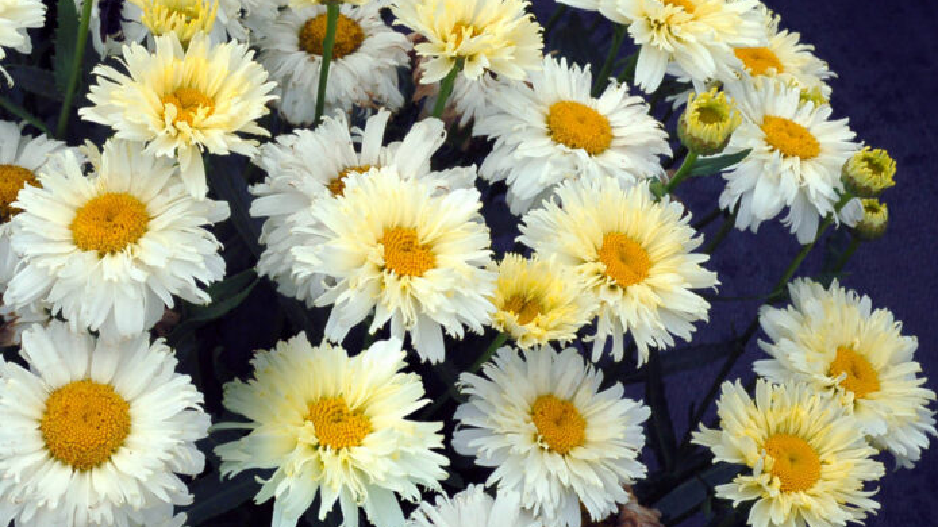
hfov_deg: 15.4
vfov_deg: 8.7
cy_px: 109
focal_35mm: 139
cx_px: 249
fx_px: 3456
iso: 200
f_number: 16
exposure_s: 1/100
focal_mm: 60
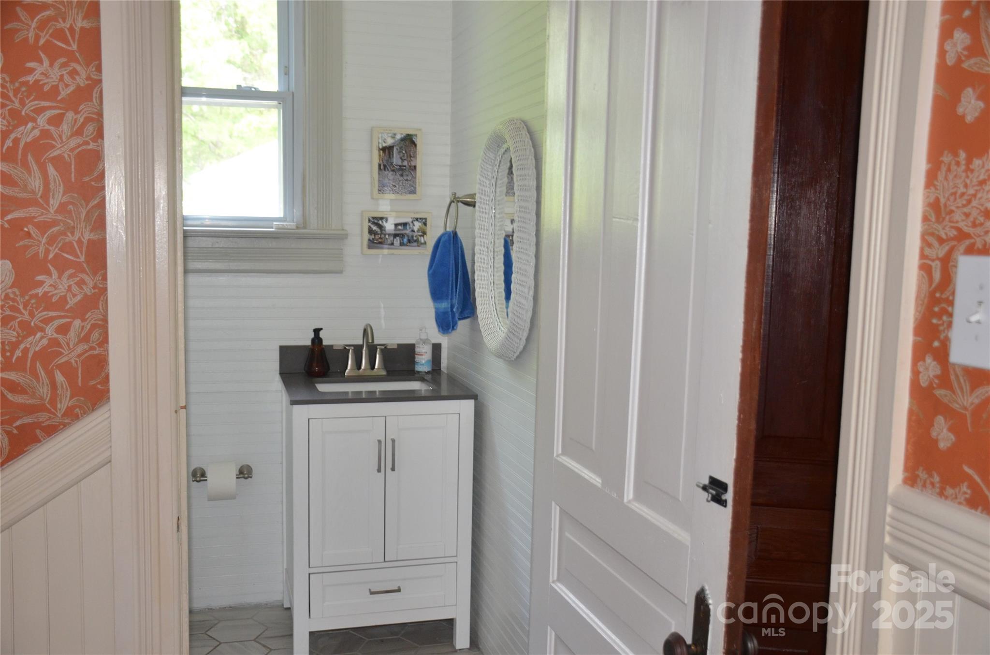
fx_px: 988
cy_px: 328
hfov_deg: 53.2
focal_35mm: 36
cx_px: 495
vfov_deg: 36.7
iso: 800
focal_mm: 24
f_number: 3.8
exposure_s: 1/60
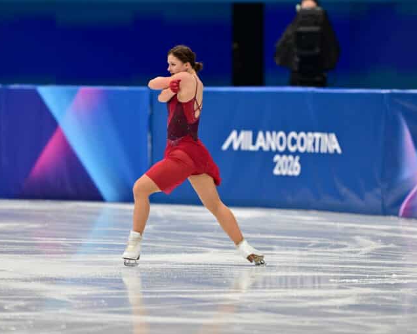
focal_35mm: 453
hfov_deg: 4.3
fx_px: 5592
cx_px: 192
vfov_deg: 3.4
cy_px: 167
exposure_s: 1/1600
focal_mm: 400
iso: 1600
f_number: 3.5
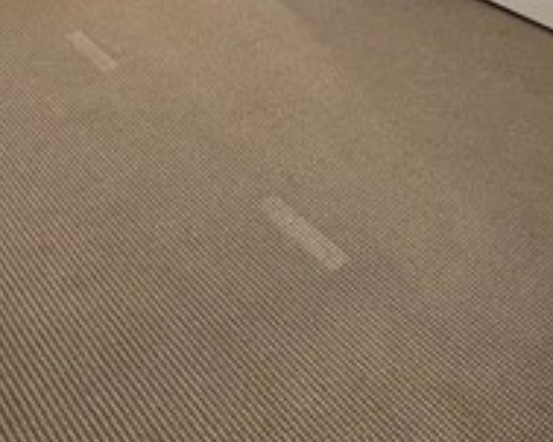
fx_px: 703
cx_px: 178
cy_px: -187
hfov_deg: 42.3
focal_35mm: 43
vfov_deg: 26.9
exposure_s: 1/60
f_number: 1.8
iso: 125
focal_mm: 1.57
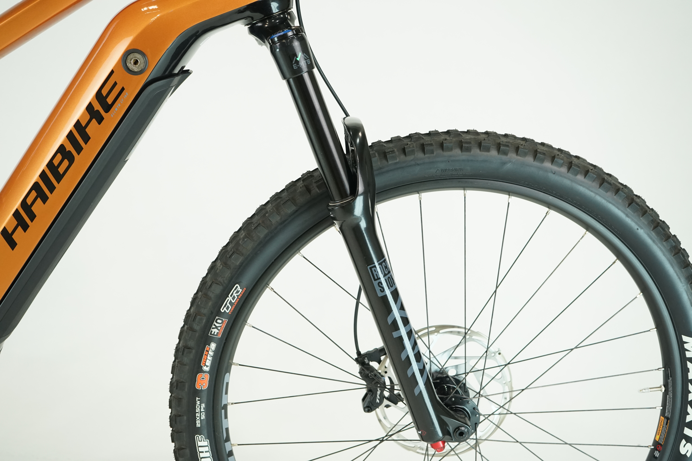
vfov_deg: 32.6
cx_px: 346
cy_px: 230
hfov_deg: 47.4
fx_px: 788
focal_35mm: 41
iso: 1600
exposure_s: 1/200
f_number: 5.6
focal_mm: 41
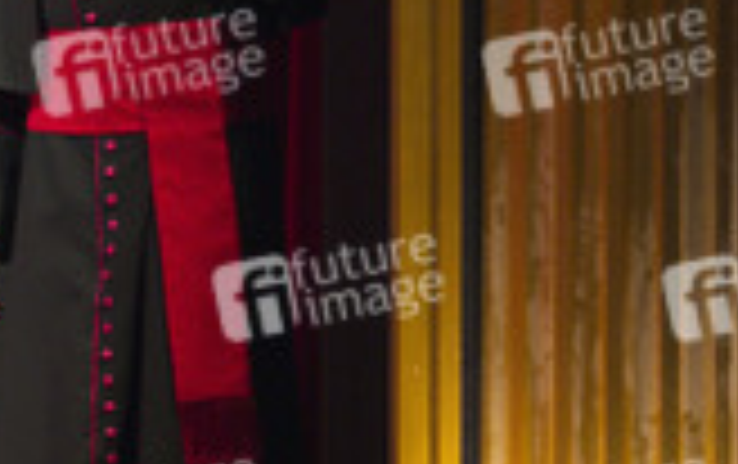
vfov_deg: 5.8
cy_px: 176
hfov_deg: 9.0
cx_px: -241
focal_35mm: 229
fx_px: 4612
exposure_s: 1/60
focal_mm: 82
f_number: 4.5
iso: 1600
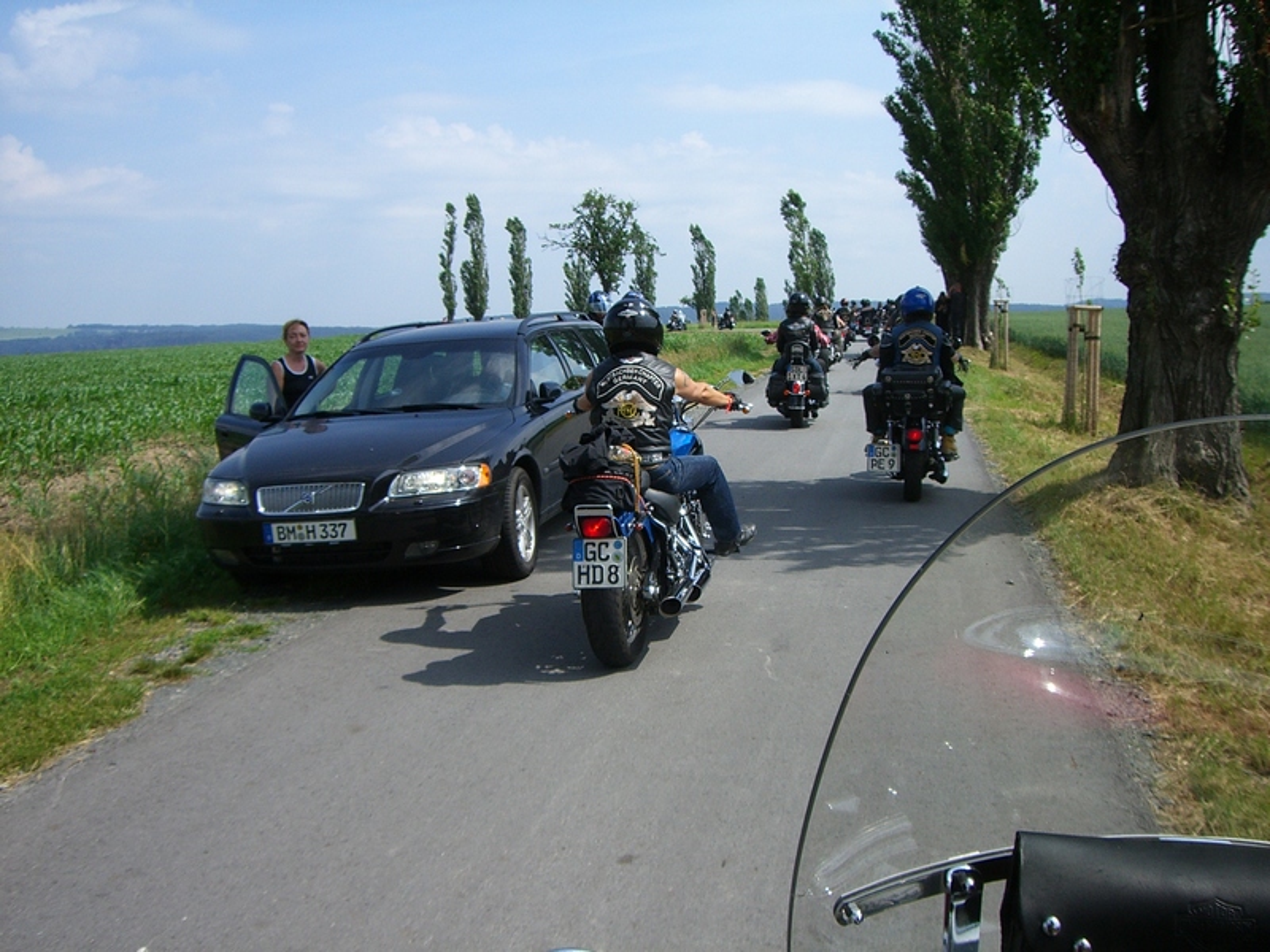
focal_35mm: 38
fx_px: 1394
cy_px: 476
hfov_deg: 49.0
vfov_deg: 37.7
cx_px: 635
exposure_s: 1/640
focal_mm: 6.2
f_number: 4.3
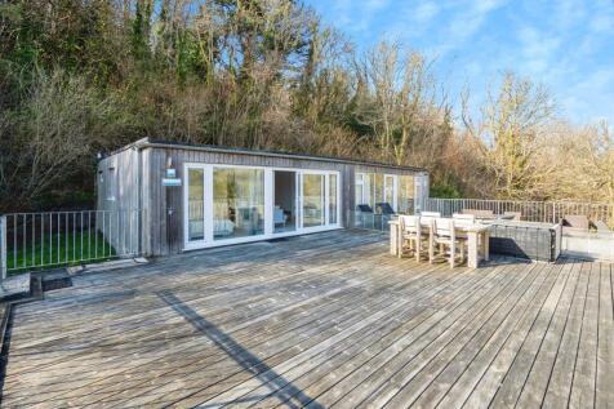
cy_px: 204
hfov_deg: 96.8
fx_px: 273
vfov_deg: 73.7
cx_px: 307
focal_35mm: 16
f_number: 7.1
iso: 100
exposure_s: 1/100
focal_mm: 16
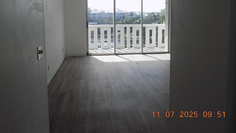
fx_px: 238
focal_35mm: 38
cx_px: 117
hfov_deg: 52.8
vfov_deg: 31.0
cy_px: 45
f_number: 3.4
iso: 80
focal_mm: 6.1
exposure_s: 1/400
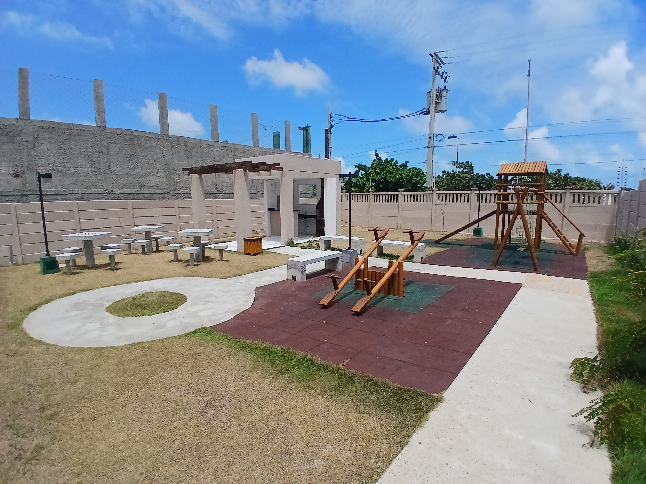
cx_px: 323
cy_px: 242
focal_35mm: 17
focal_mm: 1.4
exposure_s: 1/1664
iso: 50
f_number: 2.2
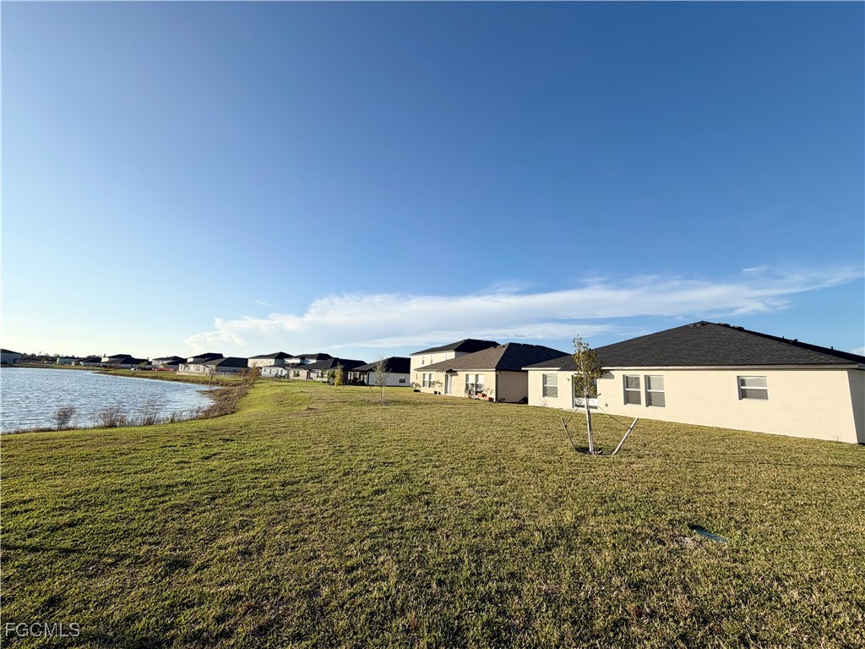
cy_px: 324
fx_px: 350
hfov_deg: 102.1
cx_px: 432
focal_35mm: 14
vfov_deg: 85.7
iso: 20
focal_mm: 2.22
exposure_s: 1/876
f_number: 2.2
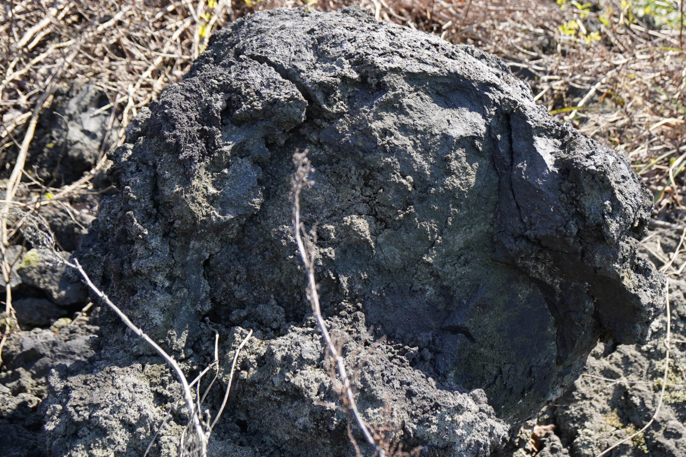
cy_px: 171
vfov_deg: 22.9
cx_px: 408
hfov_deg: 33.8
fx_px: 1124
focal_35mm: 59
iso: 100
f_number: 4.5
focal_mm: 28
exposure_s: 1/200
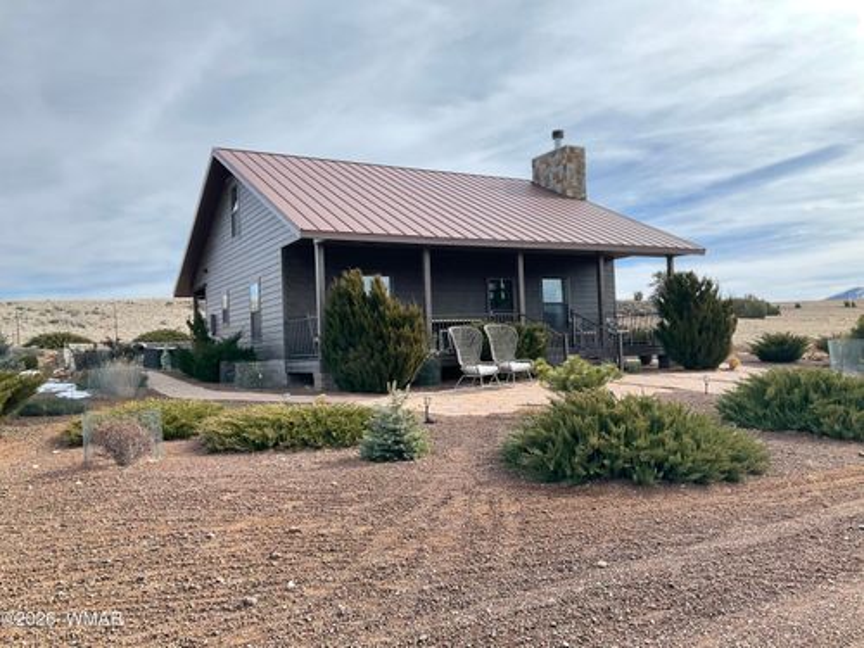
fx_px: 724
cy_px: 324
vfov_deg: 48.2
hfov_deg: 61.7
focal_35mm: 29
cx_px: 432
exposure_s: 1/691
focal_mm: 3
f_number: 1.8
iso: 16
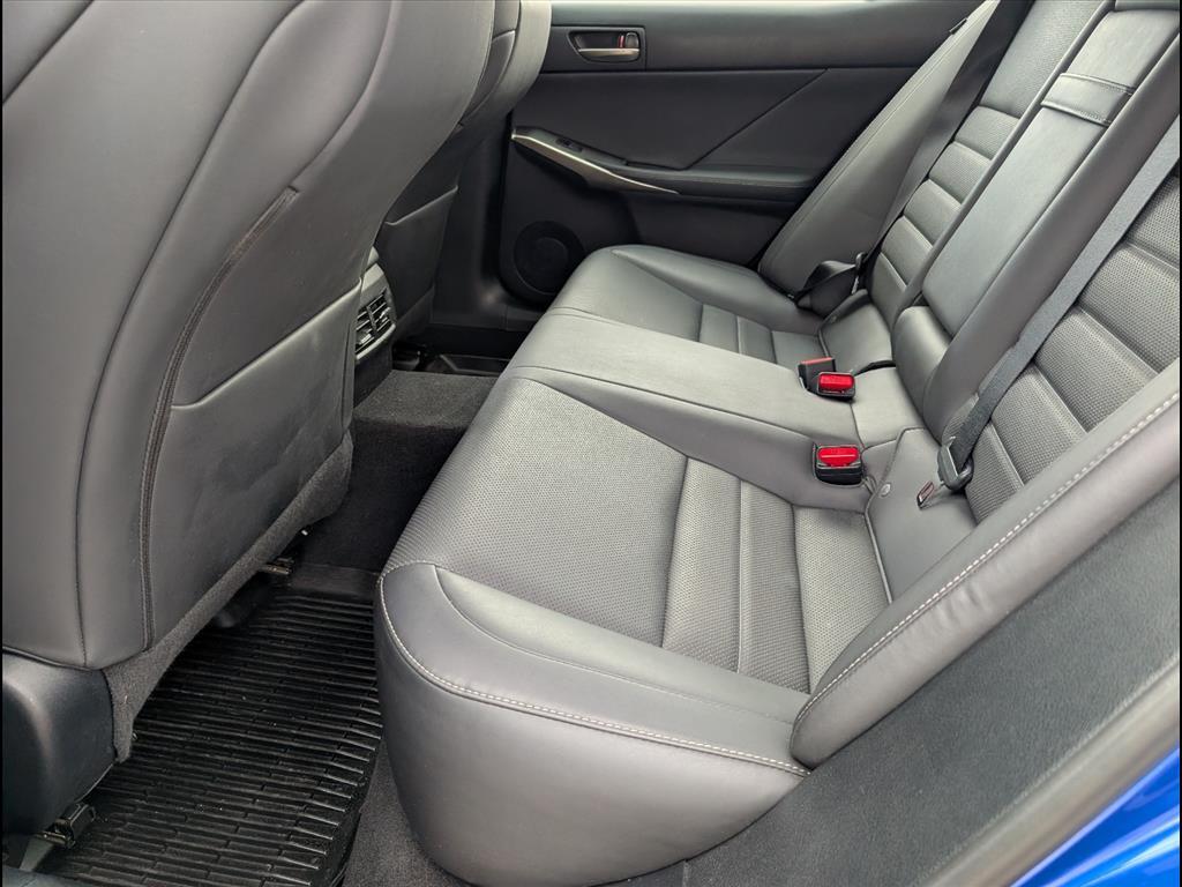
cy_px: 444
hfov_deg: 71.6
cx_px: 591
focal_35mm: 24
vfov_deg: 56.8
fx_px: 820
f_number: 1.68
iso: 62
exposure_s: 1/294
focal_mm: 6.9
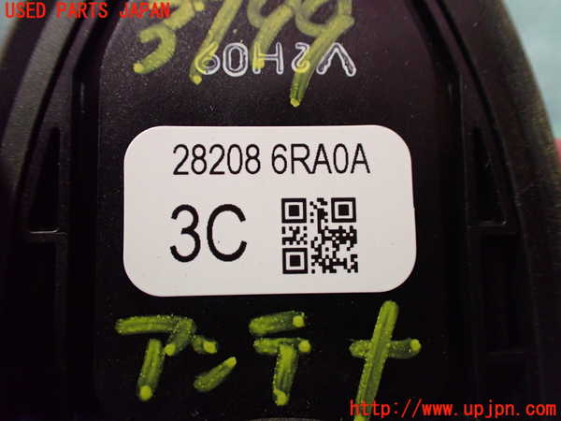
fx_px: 486
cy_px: 210
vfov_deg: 46.8
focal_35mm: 30
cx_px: 280
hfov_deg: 60.0
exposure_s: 1/30
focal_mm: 5.4
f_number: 2.3
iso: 1000
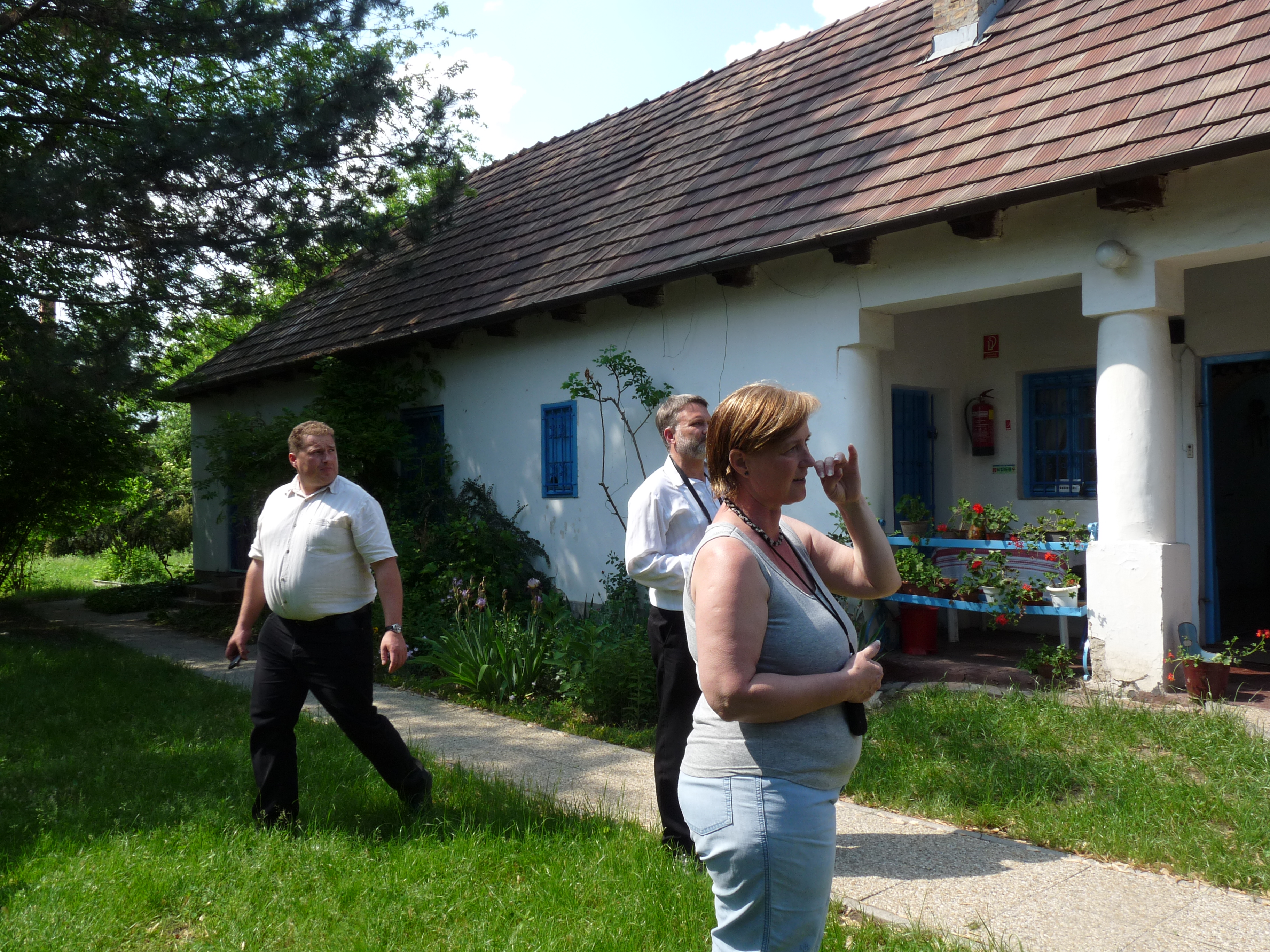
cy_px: 476
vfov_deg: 48.2
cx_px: 635
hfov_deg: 61.7
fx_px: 1064
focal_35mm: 29
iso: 100
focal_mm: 5.2
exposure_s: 1/200
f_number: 5
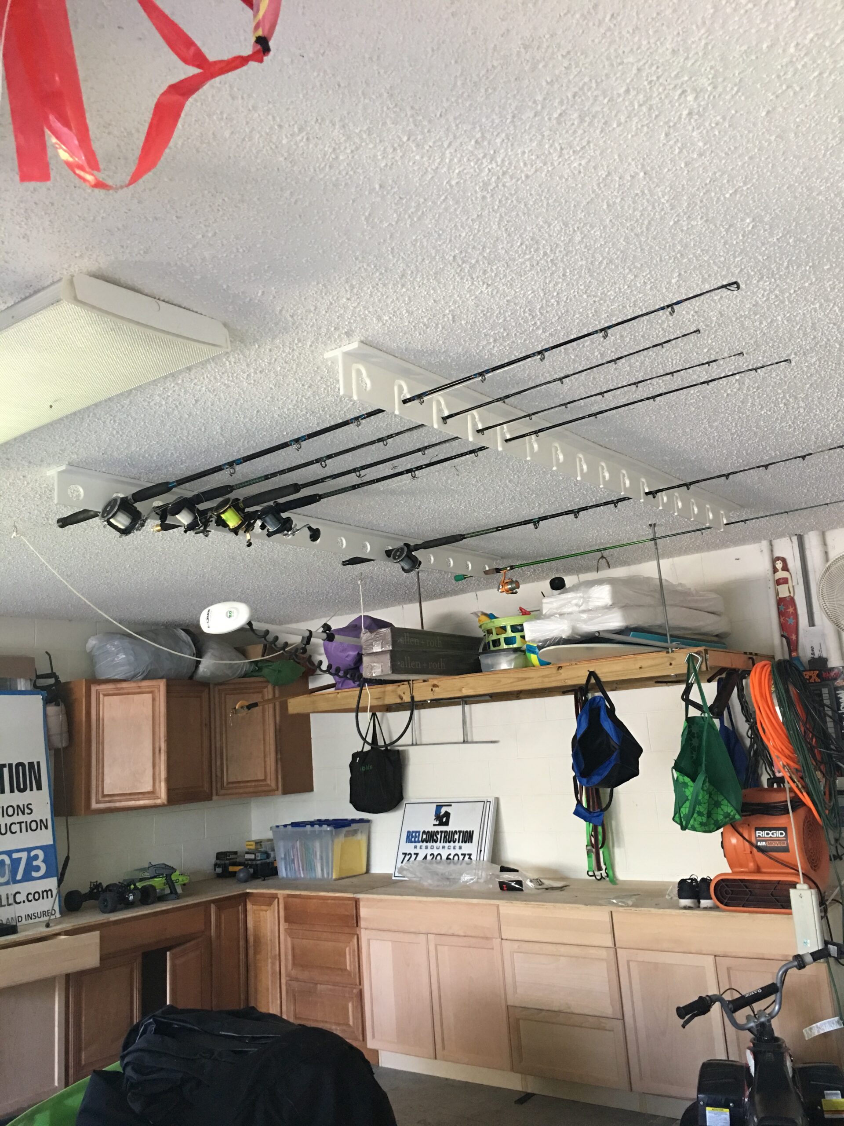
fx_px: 943
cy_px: 563
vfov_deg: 61.7
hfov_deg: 48.2
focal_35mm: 29
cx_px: 422
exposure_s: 1/15
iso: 64
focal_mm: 4.15
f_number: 2.2
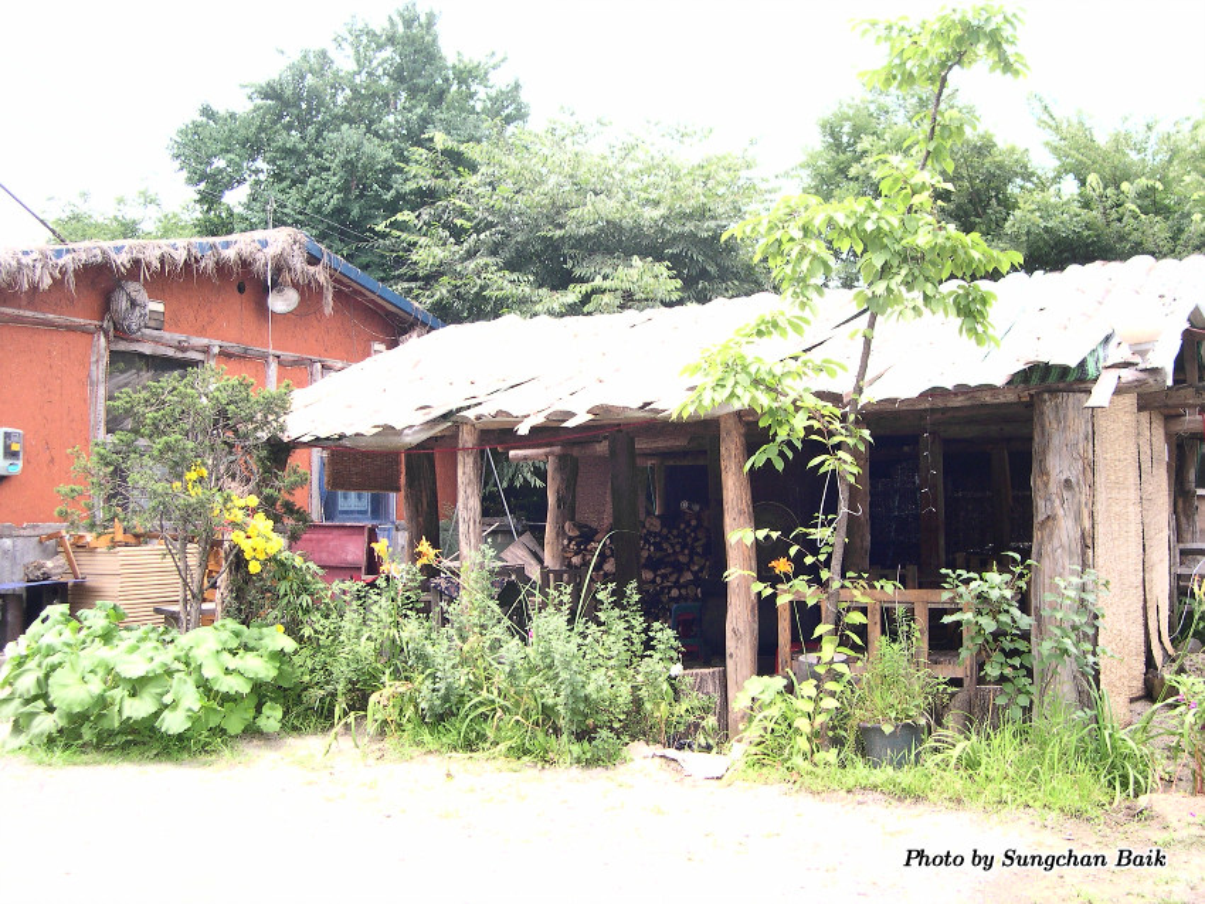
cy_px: 452
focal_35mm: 38
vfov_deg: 37.7
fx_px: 1323
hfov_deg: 49.0
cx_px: 602
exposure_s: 1/305
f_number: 2.8
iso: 100
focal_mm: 8
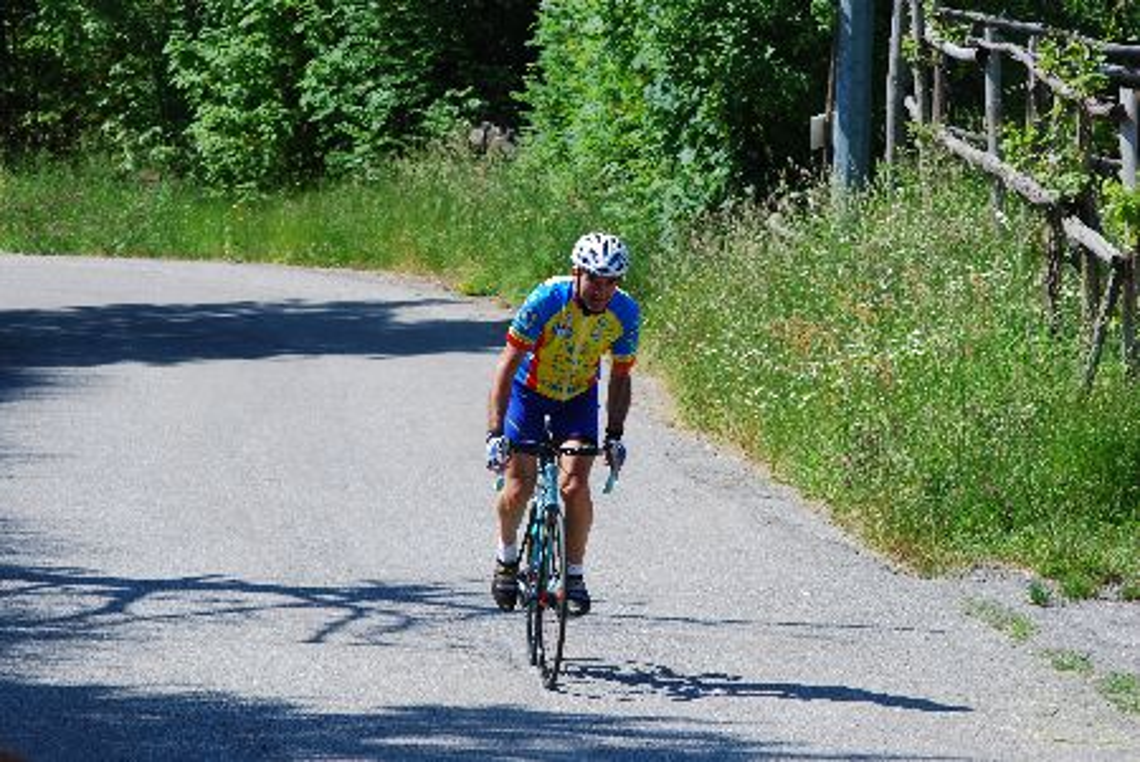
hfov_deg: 10.1
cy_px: 381
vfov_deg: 6.8
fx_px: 6419
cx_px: 570
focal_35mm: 202
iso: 100
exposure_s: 1/125
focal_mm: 135
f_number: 9
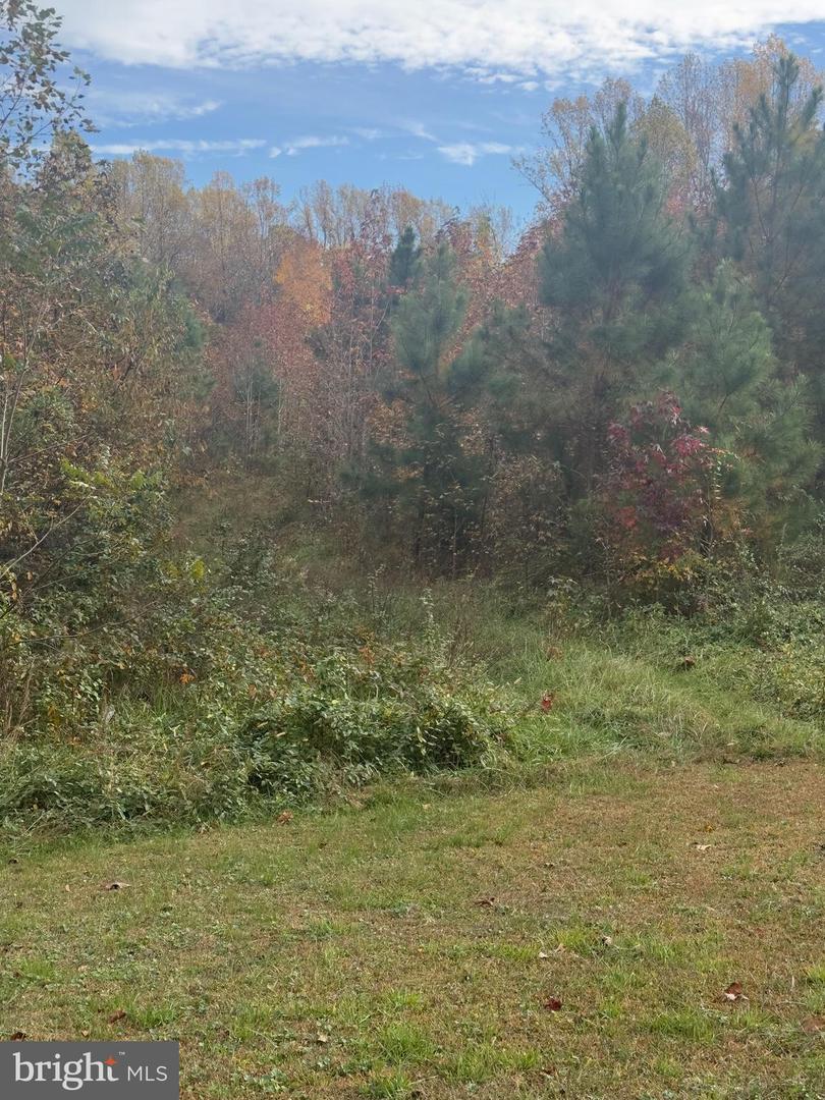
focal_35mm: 48
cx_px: 412
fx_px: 1525
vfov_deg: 39.7
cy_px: 550
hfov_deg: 30.3
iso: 64
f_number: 1.78
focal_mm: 6.86
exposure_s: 1/1199
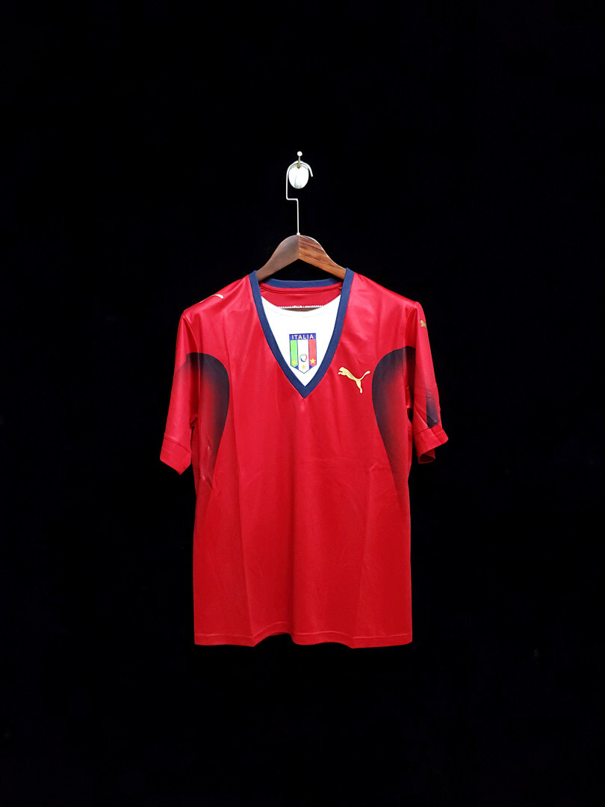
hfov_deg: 53.1
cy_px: 404
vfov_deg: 67.3
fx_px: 606
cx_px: 302
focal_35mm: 26
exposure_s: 1/20
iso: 320
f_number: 1.5
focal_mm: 4.3
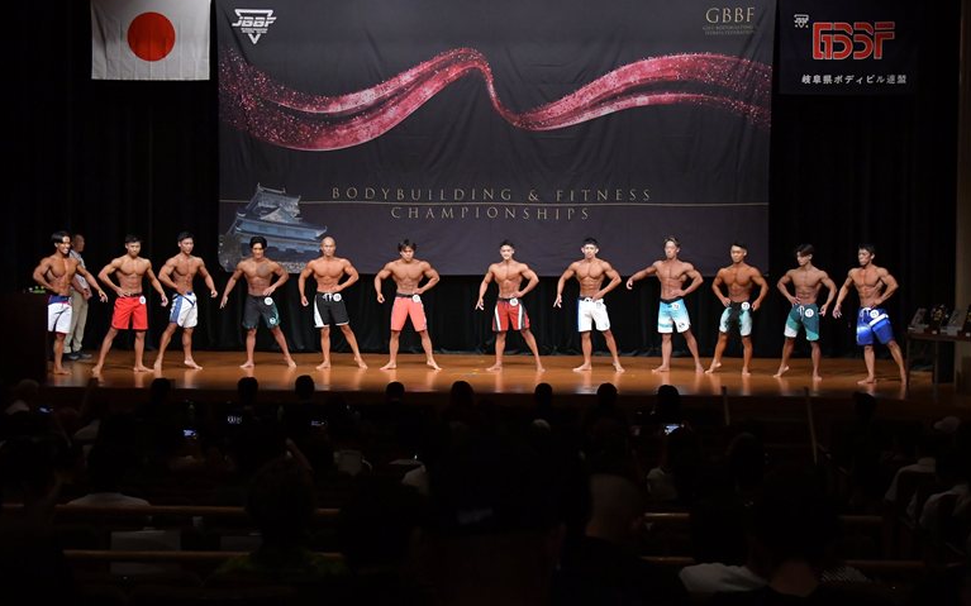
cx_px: 484
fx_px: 1826
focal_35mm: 69
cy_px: 286
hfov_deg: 29.8
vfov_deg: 18.9
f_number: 5.6
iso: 5000
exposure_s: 1/400
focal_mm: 45
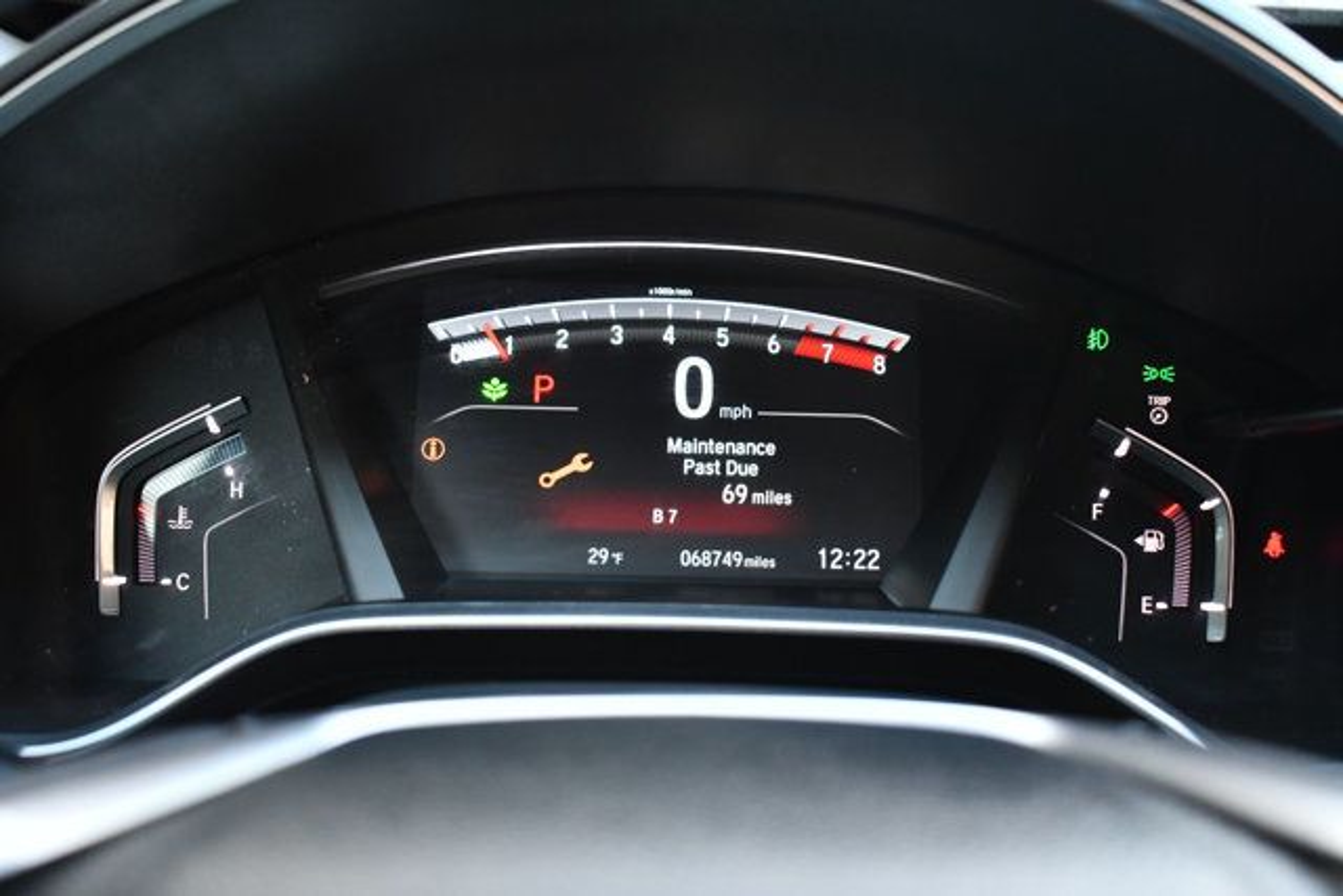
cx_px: 672
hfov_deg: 49.5
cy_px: 448
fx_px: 1455
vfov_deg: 34.2
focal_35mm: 39
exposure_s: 1/125
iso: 2000
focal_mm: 26
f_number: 4
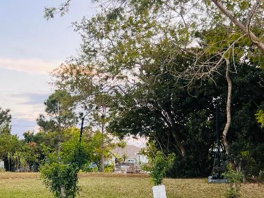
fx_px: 458
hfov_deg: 31.4
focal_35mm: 60
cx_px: 56
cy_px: 128
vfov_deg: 24.3
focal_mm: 5.7
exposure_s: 1/121
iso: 32
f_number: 1.5
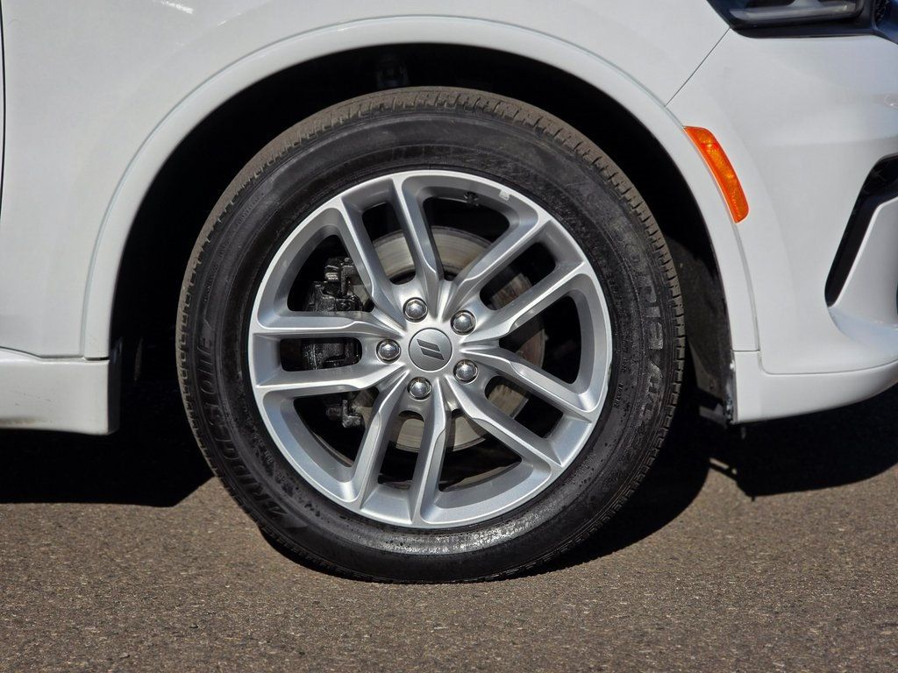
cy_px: 336
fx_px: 2983
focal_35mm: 115
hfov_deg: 17.1
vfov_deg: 12.9
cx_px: 449
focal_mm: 18.6
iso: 64
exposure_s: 1/2378
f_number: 3.4
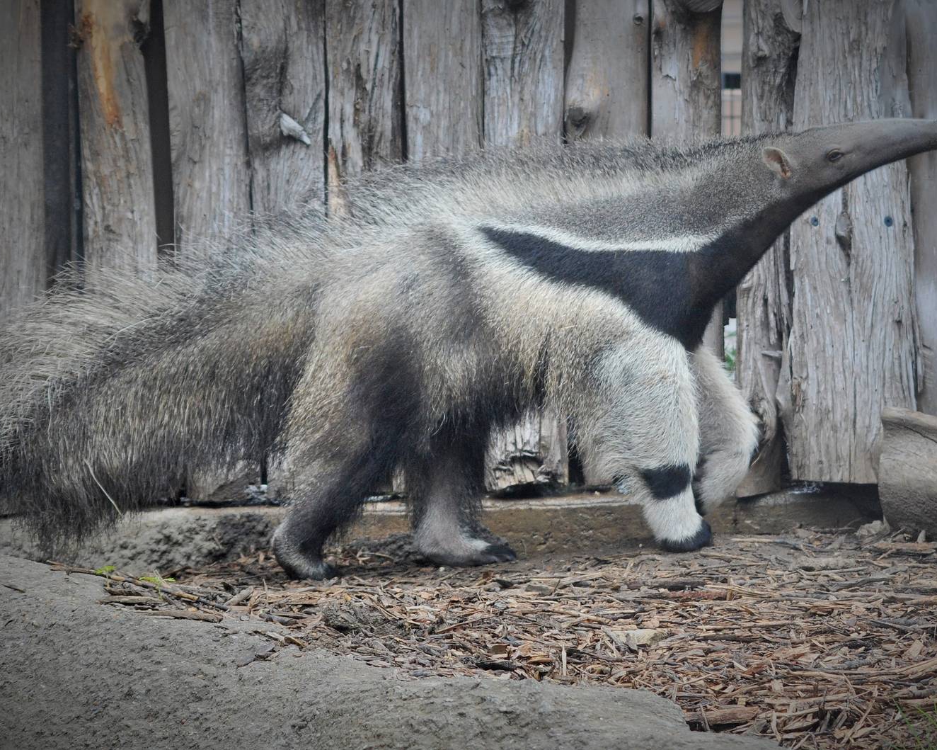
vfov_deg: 13.0
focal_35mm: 119
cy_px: 376
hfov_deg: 16.2
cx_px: 487
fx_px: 3300
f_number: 5
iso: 400
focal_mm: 70
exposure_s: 1/400
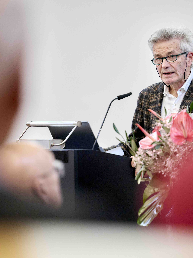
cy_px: 129
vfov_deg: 8.6
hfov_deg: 6.4
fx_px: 1717
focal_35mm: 231
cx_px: 135
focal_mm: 160
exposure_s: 1/250
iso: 3200
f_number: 2.8
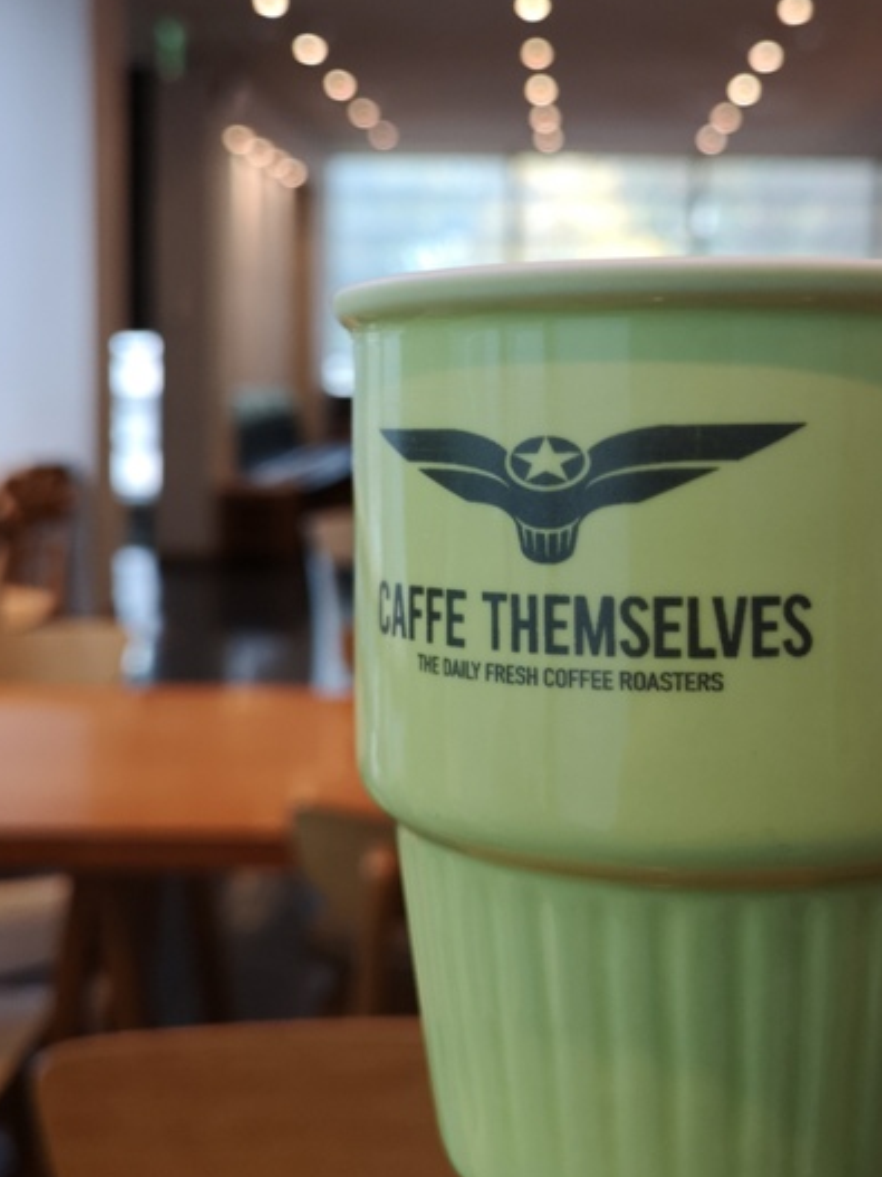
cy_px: 438
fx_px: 1393
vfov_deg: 45.4
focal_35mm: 41
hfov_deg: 34.9
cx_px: 569
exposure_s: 1/45
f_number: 1.8
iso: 160
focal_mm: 3.95
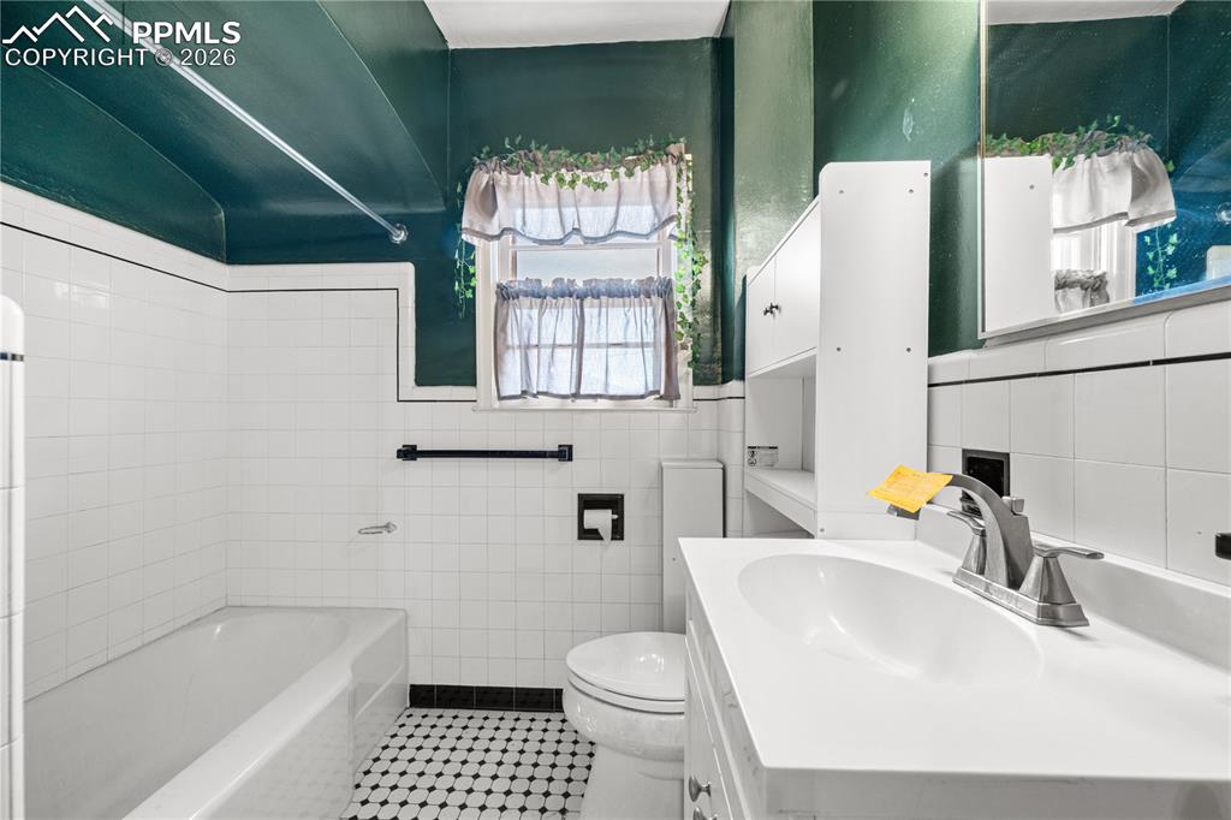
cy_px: 410
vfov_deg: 81.2
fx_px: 479
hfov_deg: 104.3
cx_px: 616
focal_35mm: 14
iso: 200
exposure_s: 1
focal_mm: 14
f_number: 10
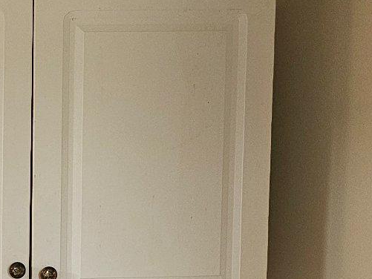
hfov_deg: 18.9
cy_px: 354
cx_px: -149
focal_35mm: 94
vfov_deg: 15.1
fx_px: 1010
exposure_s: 1/120
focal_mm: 6.3
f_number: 1.7
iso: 500
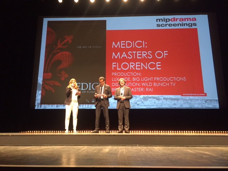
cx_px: 114
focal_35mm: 29
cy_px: 86
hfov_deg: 61.7
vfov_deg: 48.2
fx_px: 191
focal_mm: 4.15
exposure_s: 1/25
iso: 250
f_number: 2.2
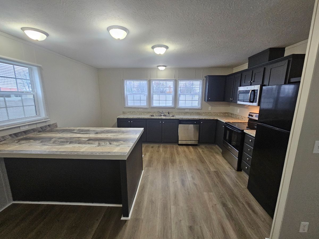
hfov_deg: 106.2
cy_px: 120
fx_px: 120
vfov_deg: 89.9
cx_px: 160
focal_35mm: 13
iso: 400
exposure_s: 1/60
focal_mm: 2.2
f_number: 2.2
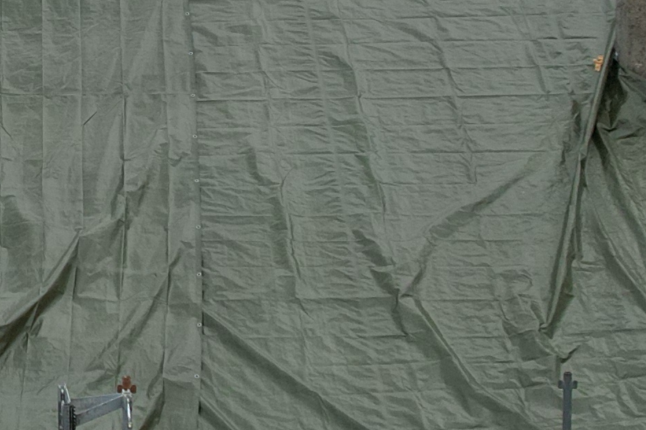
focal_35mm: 128
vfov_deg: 10.7
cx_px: -113
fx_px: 2296
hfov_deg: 15.5
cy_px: 49
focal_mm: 8.38
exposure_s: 1/400
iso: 120
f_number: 2.8
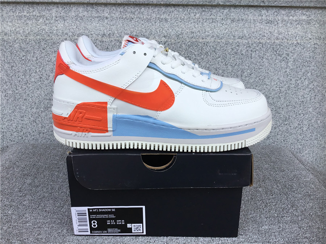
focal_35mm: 31
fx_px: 292
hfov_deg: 58.4
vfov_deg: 45.4
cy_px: 122
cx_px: 163
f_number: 2.4
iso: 25
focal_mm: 3.3
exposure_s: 1/622
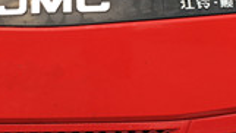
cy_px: 11
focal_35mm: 98
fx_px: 614
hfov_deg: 21.6
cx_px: 66
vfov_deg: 12.3
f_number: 2.2
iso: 25
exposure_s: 1/513
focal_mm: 4.15
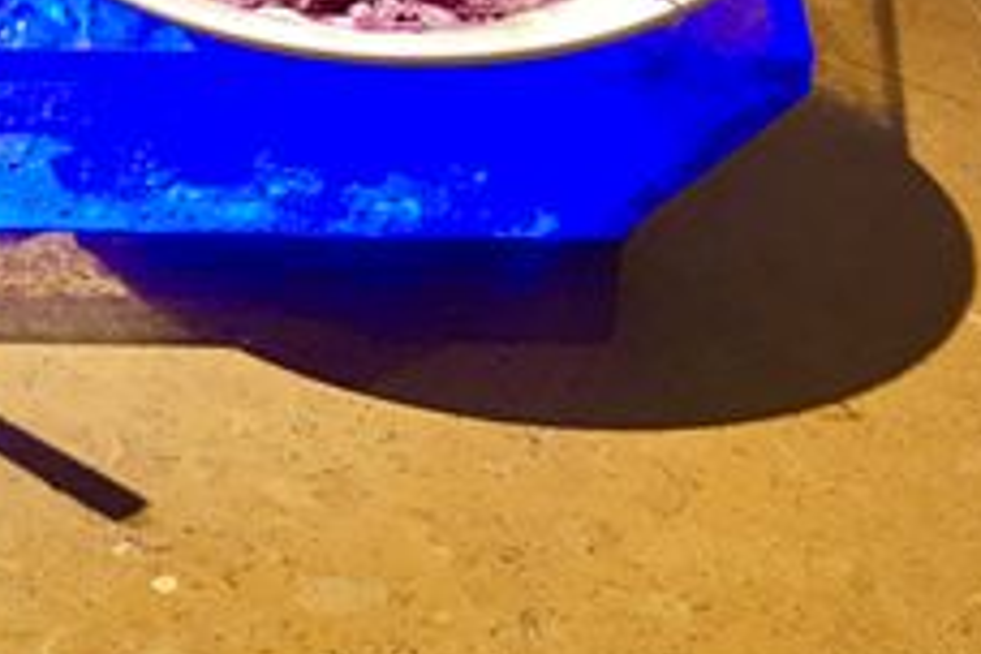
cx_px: -542
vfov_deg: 12.9
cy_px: 146
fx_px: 2888
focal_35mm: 106
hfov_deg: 17.2
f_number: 2.2
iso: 40
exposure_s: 1/15
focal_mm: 4.15
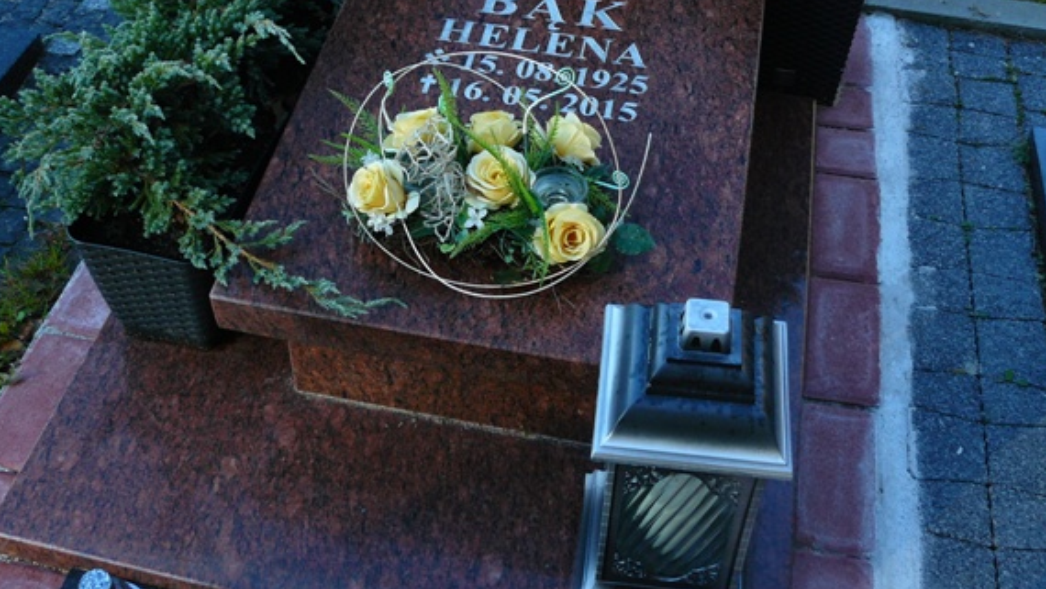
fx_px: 1221
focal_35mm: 44
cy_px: 156
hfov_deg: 46.3
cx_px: 484
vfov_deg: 26.8
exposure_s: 1/100
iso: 100
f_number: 3.2
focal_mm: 6
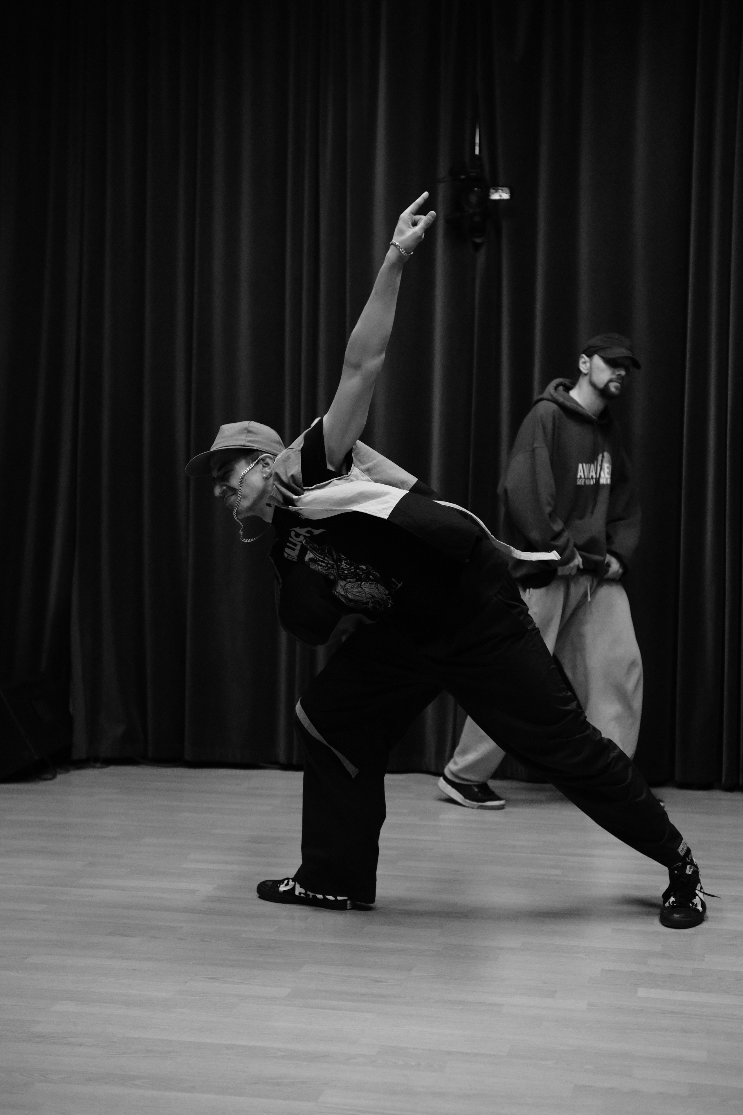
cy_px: 558
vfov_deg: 39.6
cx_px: 372
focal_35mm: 50
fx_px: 1548
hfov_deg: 27.0
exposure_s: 1/2000
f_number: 1.8
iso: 4000
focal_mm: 33
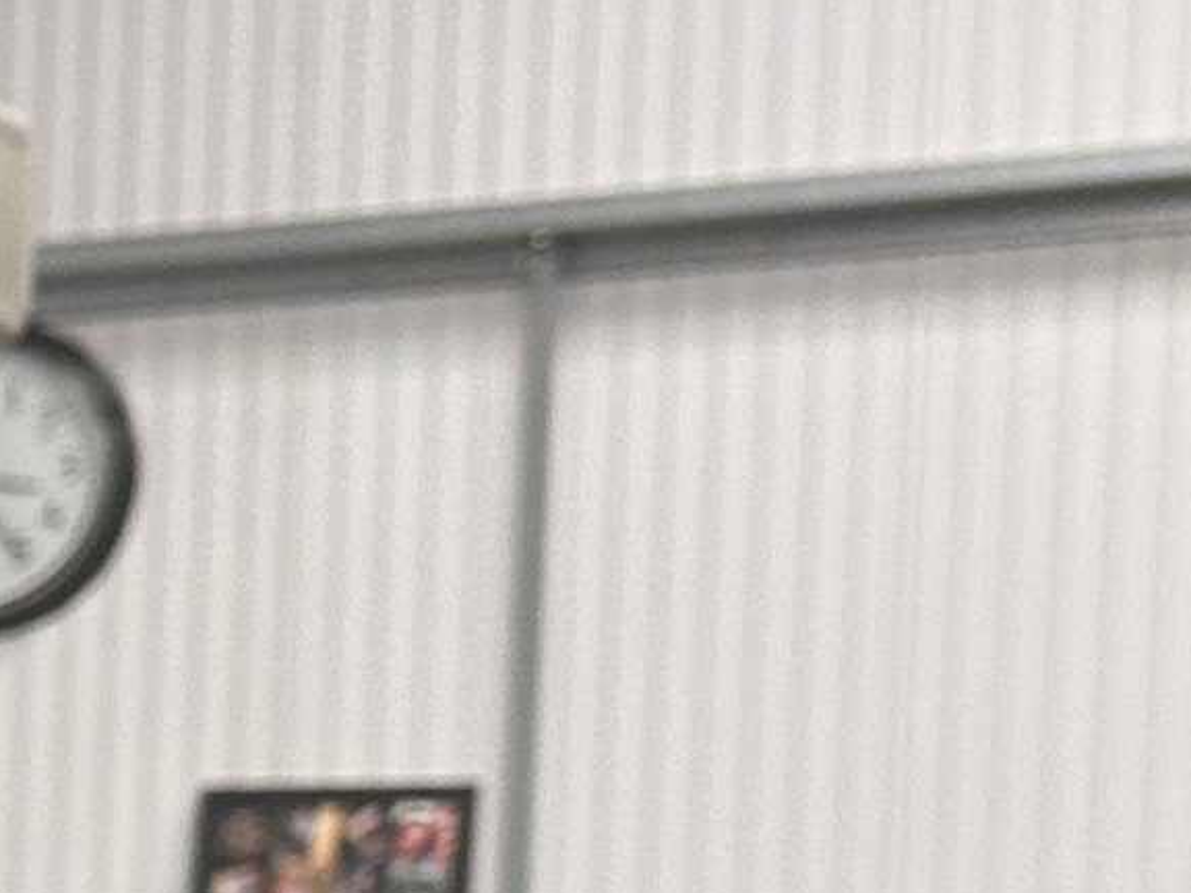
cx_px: -2268
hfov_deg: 9.5
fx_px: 5780
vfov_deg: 8.5
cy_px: 1683
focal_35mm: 168
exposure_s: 1/100
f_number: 1.78
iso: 100
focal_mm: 6.86
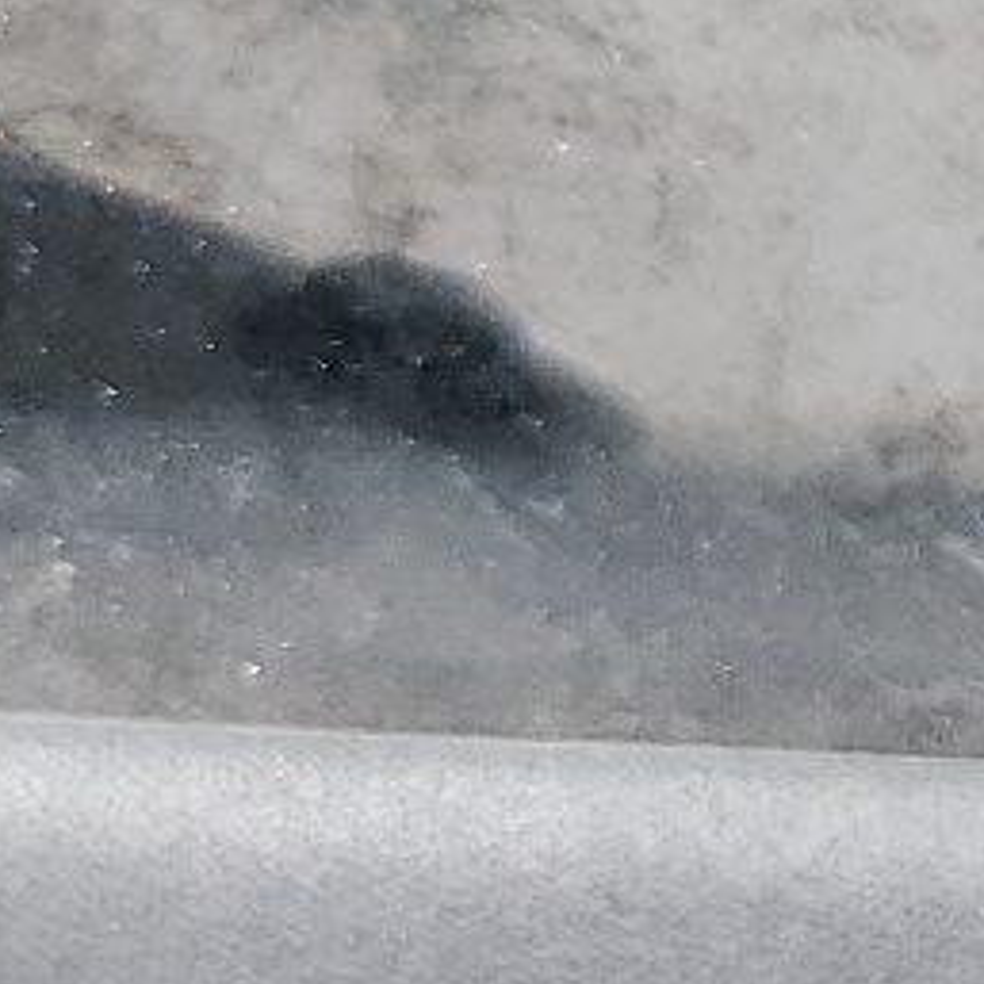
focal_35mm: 143
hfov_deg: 9.4
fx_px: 4599
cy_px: -842
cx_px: 3013
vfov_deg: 11.3
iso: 50
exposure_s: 1/455
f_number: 1.5
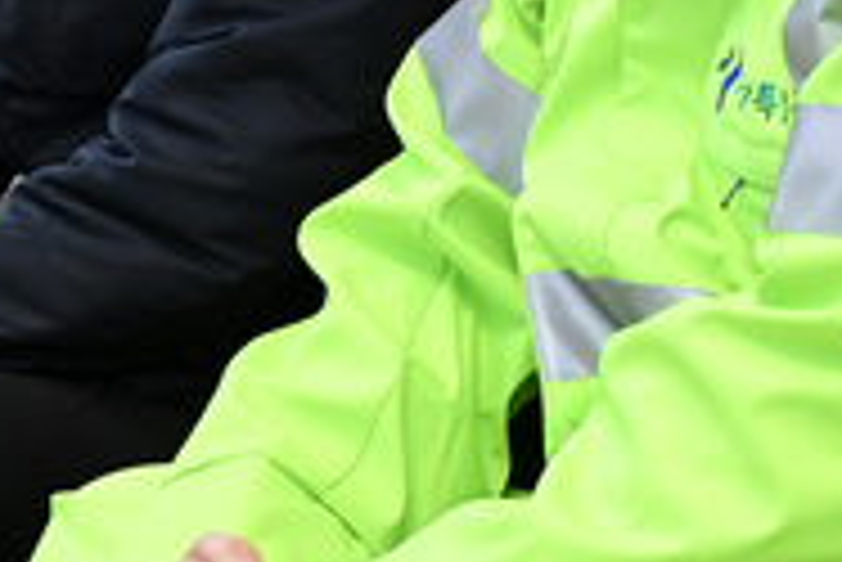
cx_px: -140
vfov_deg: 6.9
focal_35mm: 198
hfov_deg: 10.2
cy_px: -115
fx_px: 4634
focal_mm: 59
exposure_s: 1/160
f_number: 6
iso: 1600
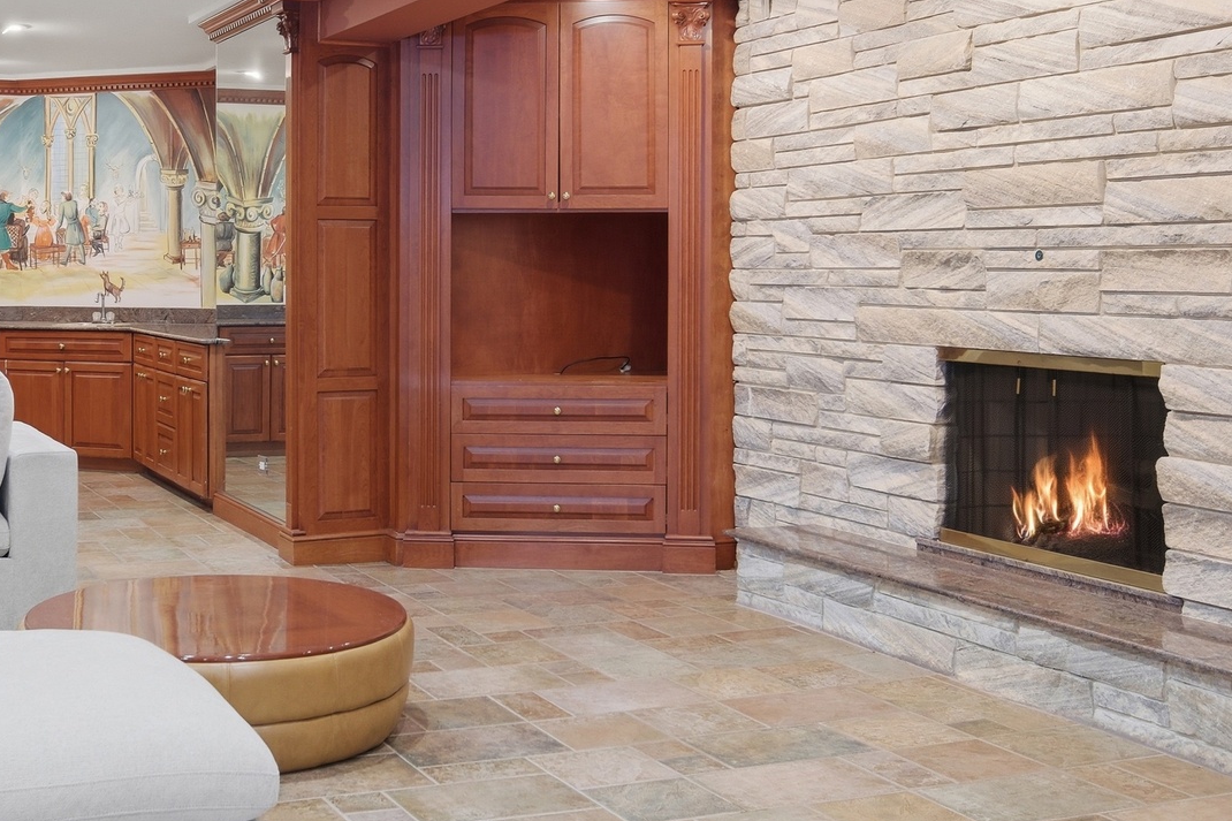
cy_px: 279
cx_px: 387
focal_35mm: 50
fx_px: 1711
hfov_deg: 39.0
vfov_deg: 26.8
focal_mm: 21.9
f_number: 5.6
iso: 800
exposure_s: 1/280
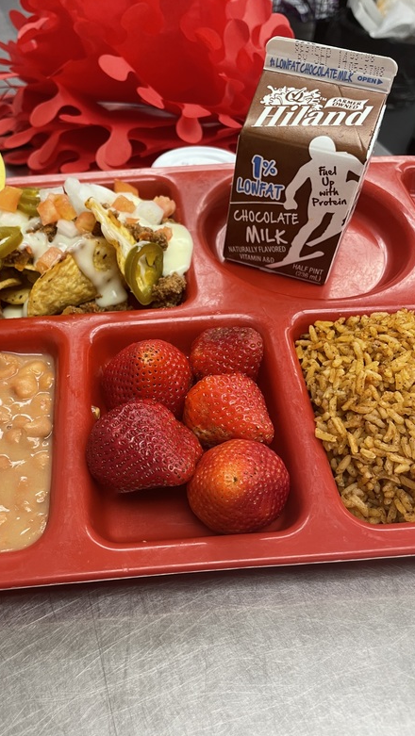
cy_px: 368
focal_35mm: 29
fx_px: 567
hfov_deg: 40.0
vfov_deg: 66.0
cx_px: 159
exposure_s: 1/60
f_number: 1.6
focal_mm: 4.2
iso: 80
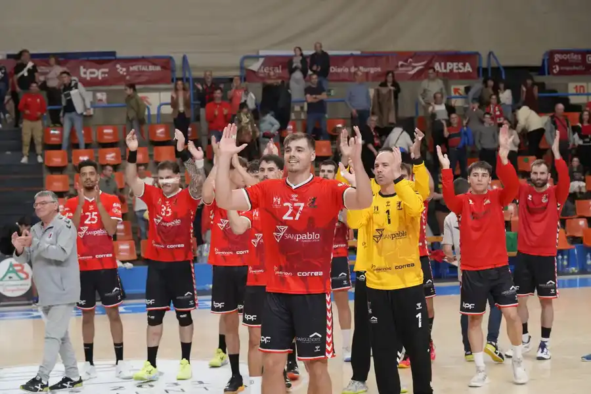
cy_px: 197
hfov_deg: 25.4
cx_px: 296
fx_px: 1313
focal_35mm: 80
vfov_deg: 17.1
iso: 640
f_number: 5.6
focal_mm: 80
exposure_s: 1/250
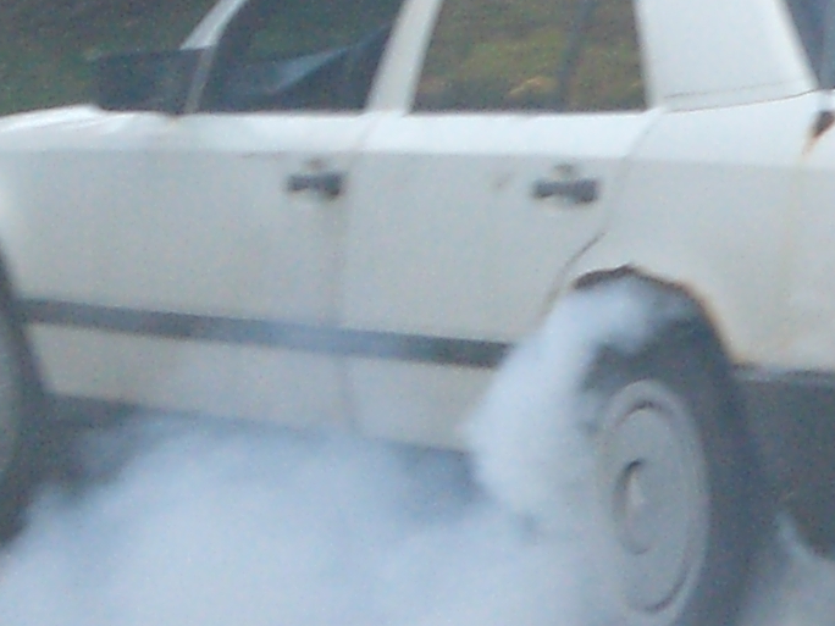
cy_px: 392
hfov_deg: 5.8
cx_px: 1146
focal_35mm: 337
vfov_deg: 4.4
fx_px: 8129
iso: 200
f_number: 4.5
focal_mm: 12.47
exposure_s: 1/80
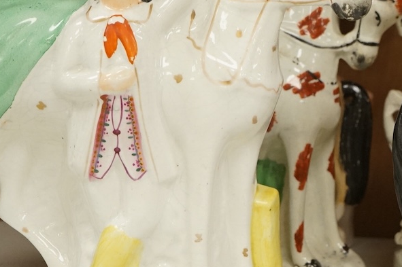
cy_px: 137
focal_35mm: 128
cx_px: 401
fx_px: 1428
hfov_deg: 15.7
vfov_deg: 10.7
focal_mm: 44
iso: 2500
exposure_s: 1/100
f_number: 9
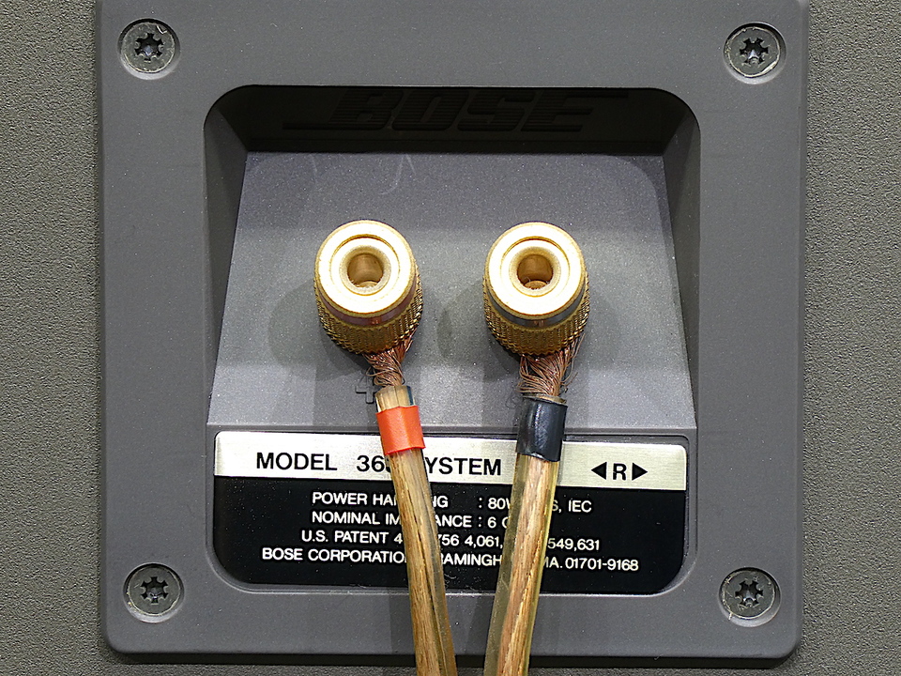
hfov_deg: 5.7
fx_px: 9032
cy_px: 338
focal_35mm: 347
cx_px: 450
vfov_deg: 4.3
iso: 200
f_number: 6
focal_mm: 62.1
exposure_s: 1/2.5
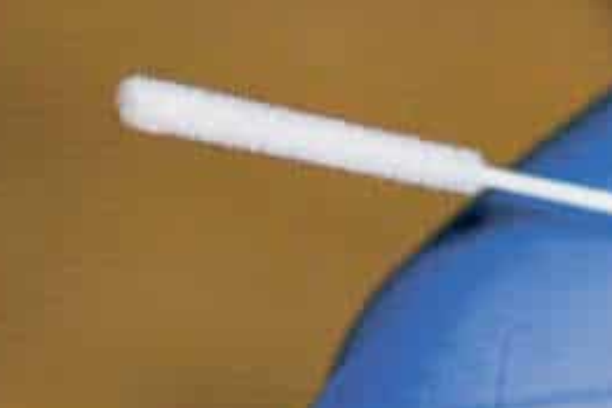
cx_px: 1039
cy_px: 778
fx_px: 11729
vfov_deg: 2.0
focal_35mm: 690
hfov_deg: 3.0
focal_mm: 100
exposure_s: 1/160
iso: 200
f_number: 2.8
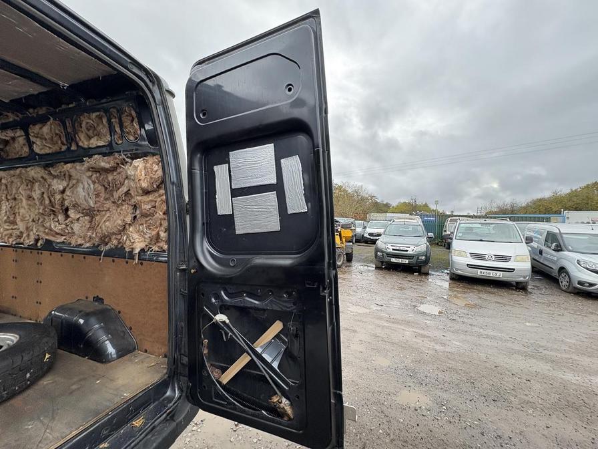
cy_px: 224
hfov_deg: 102.1
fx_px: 242
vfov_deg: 85.7
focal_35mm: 14
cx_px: 299
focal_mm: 2.22
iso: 100
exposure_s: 1/99
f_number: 2.2
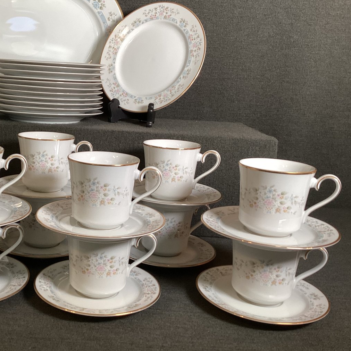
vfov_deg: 40.9
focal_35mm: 41
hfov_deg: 40.1
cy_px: 172
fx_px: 470
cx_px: 101
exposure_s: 1/60
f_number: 2.4
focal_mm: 3.3
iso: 80
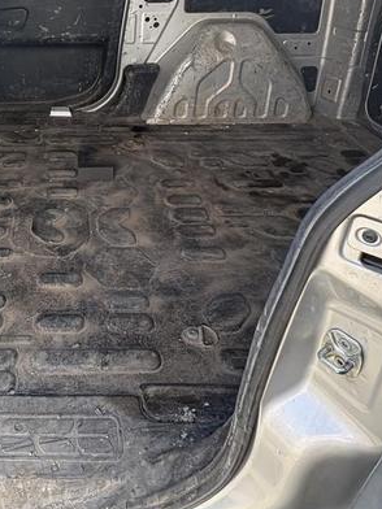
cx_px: 56
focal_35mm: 32
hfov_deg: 41.5
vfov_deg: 53.2
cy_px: 104
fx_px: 471
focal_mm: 2.22
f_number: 2.2
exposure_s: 1/136
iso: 64
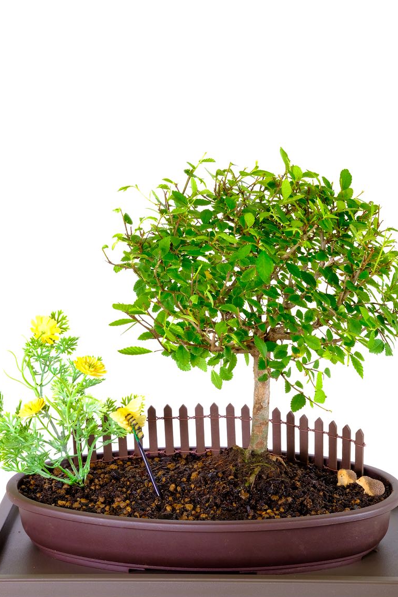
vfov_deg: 21.7
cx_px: 191
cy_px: 301
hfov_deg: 14.6
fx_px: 1558
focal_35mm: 94
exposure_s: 1/10
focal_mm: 56.2
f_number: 11
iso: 500
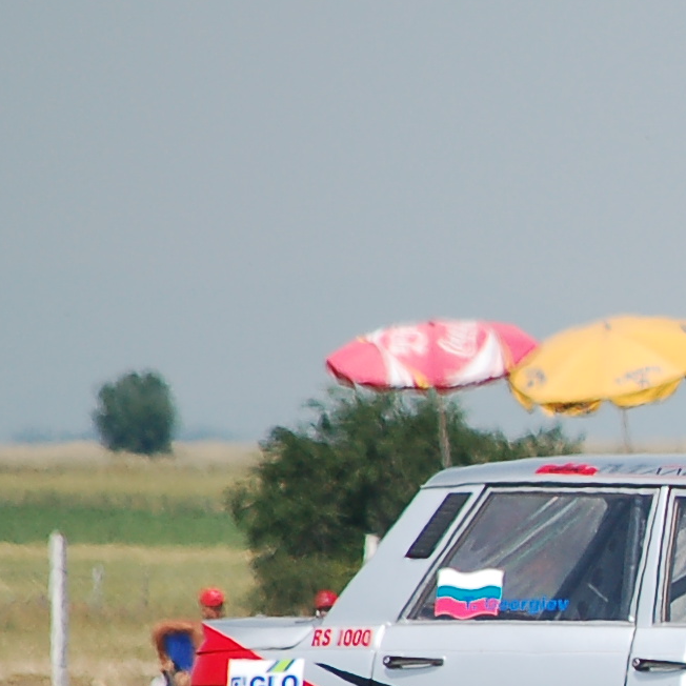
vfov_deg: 1.5
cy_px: 617
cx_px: 1168
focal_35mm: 1176
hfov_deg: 1.5
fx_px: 26367
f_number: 5.6
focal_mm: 200
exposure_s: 1/1000
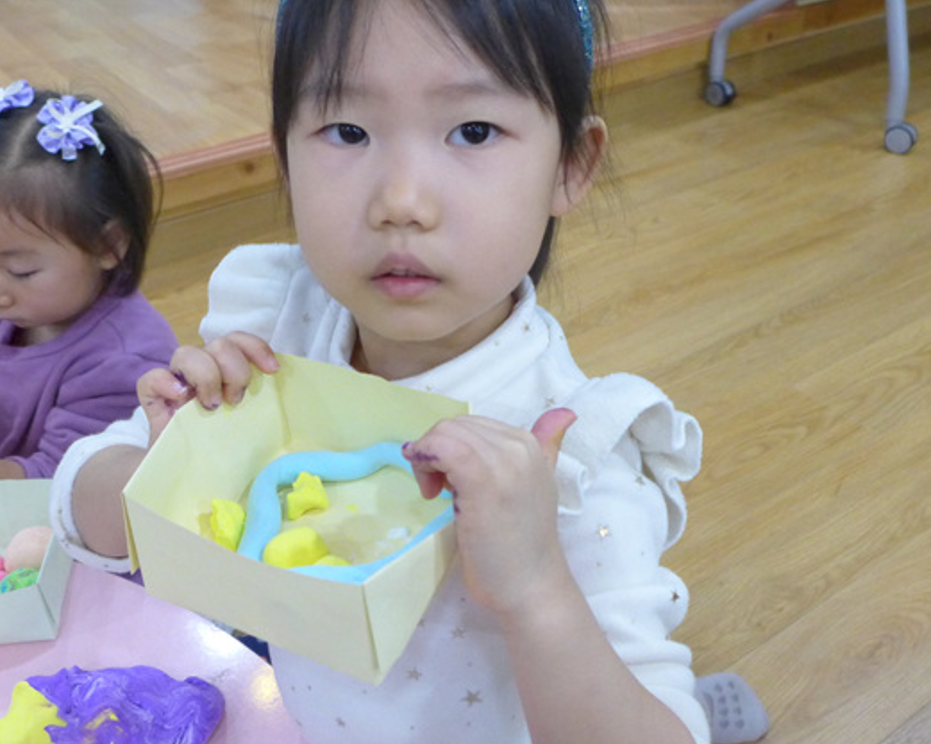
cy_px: 288
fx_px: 991
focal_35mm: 36
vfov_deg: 40.9
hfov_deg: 50.3
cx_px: 427
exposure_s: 1/500
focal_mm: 4.7
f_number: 1.4
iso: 800
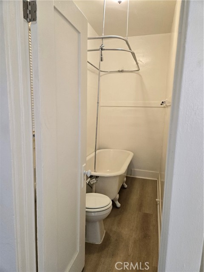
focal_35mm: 23
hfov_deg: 58.9
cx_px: 102
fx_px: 181
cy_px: 136
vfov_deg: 73.9
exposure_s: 1/120
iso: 200
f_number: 1.8
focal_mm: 5.4
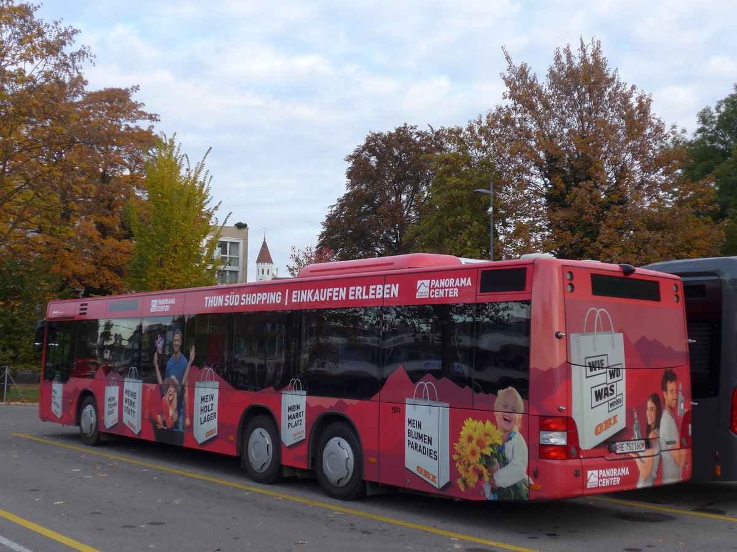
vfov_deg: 32.9
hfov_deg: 42.9
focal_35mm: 44
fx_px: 937
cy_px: 276
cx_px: 368
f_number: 2.8
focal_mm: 9
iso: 80
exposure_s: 1/125
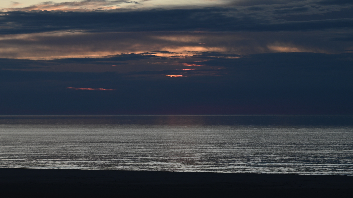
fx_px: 1114
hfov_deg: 17.6
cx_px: 14
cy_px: 56
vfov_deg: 10.2
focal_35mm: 119
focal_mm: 54
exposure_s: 1/125
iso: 100
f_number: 4
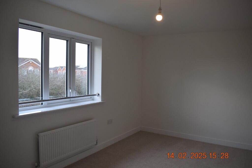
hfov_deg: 67.4
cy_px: 84
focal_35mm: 27
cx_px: 126
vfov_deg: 48.0
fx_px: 189
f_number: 5.6
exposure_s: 1/125
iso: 400
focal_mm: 18
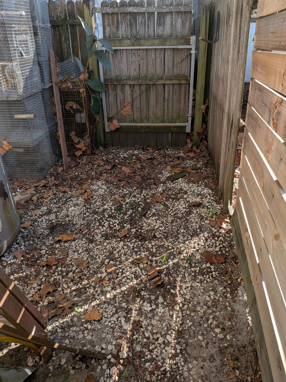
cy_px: 191
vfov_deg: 71.6
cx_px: 143
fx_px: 264
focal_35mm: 24
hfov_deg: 56.8
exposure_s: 1/323
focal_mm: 4.53
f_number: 1.7
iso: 22
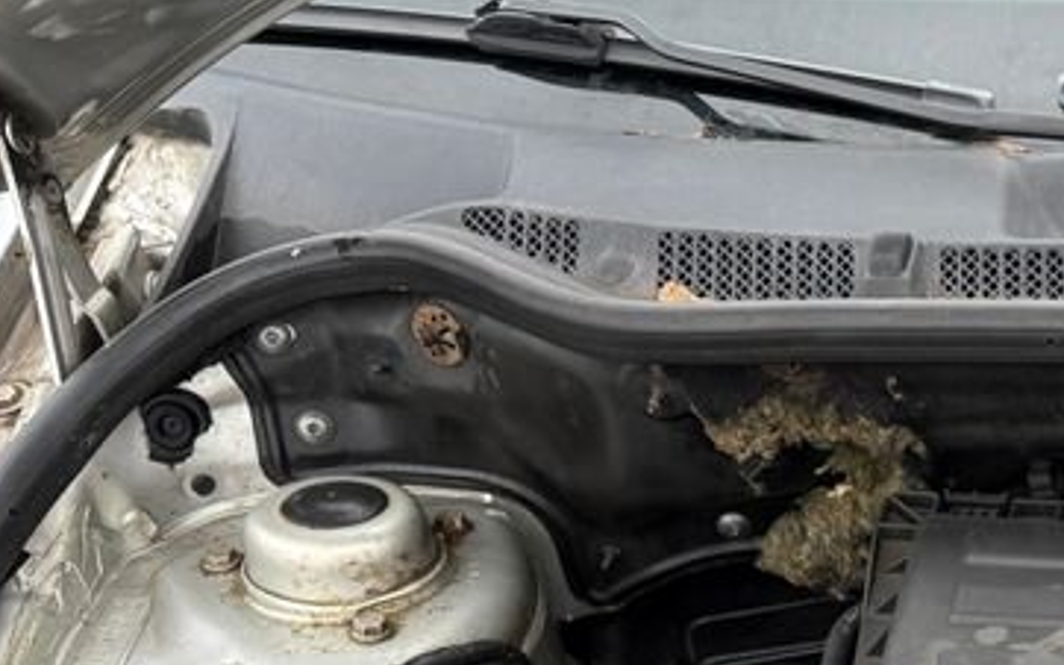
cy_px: 889
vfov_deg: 16.9
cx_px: 1467
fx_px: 2087
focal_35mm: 72
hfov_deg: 24.2
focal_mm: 6.76
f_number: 1.78
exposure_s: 1/226
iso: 200
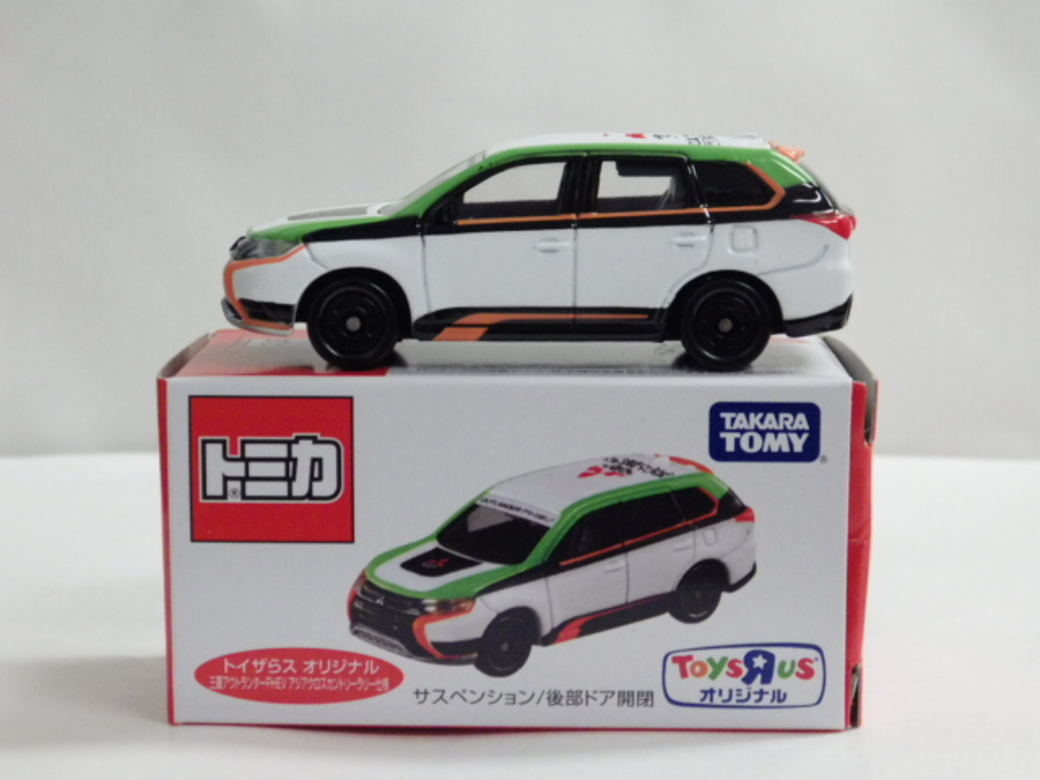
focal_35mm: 87
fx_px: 2614
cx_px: 520
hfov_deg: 22.5
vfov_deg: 17.0
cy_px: 390
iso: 800
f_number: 4.4
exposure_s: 1/50
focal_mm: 15.6
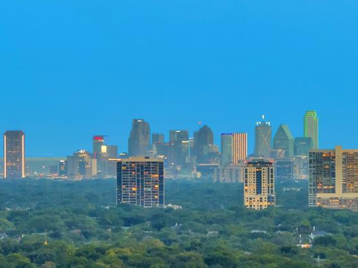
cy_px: 173
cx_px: 239
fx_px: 3255
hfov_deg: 6.3
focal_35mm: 315
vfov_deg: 4.7
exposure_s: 1/13
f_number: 3.4
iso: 840
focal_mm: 30.71
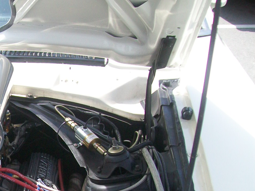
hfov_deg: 23.9
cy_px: 196
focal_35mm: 77
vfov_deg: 18.6
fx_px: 567
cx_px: -16
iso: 64
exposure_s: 1/400
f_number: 2.7
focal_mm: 6
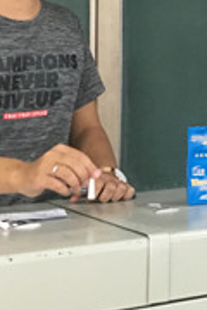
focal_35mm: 107
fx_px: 923
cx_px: 386
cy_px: -45
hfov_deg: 11.7
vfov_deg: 18.3
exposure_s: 1/33
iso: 160
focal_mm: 4.15
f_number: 2.2
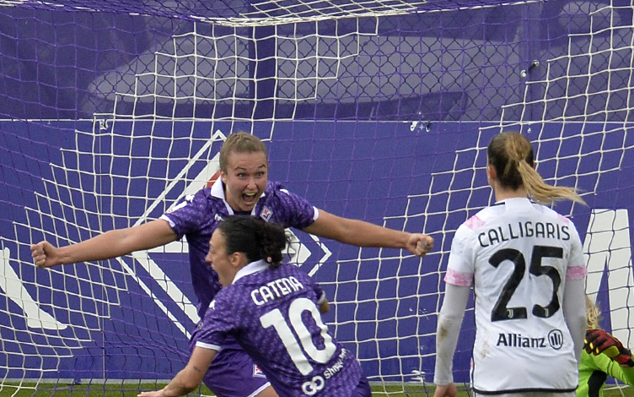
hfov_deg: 2.9
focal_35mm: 716
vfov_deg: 1.8
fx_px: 12371
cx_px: 203
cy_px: 329
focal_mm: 440
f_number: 8
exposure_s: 1/1000
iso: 2000
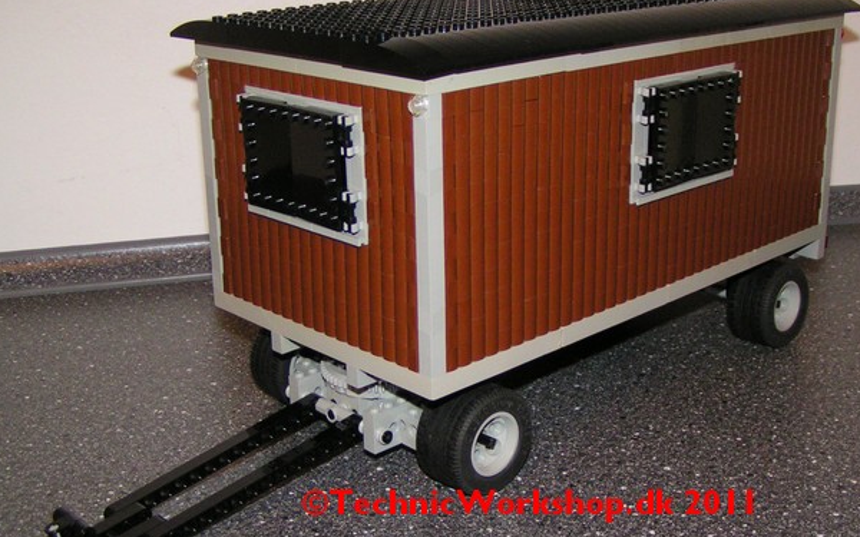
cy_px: 248
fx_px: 1008
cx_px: 453
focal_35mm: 43
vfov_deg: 29.9
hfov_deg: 46.2
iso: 200
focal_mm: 5.8
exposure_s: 1/40
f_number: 2.8
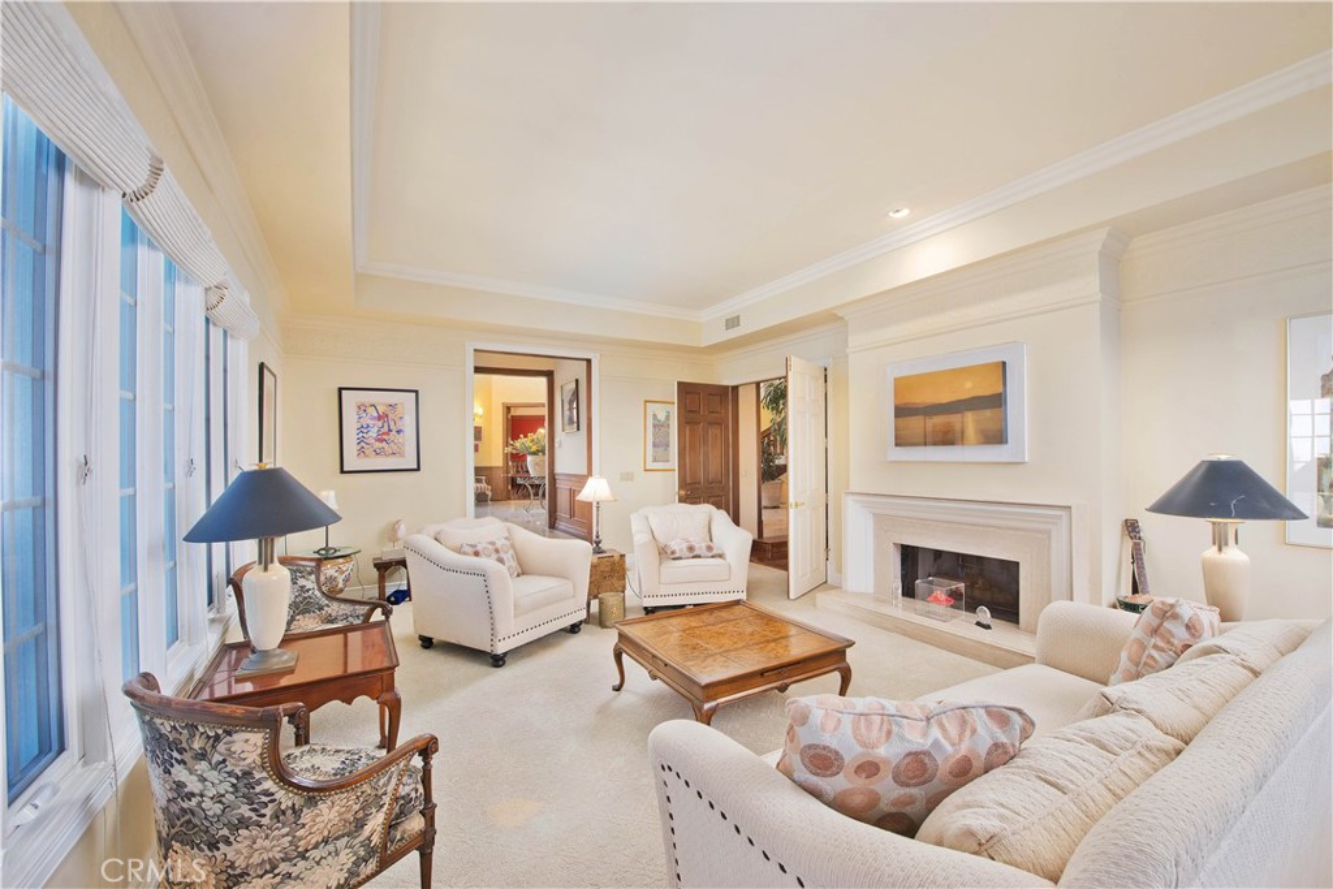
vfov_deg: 81.2
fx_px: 518
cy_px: 444
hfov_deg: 104.2
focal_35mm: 14
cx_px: 666
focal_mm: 14
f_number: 7.1
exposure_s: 1/10
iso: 400
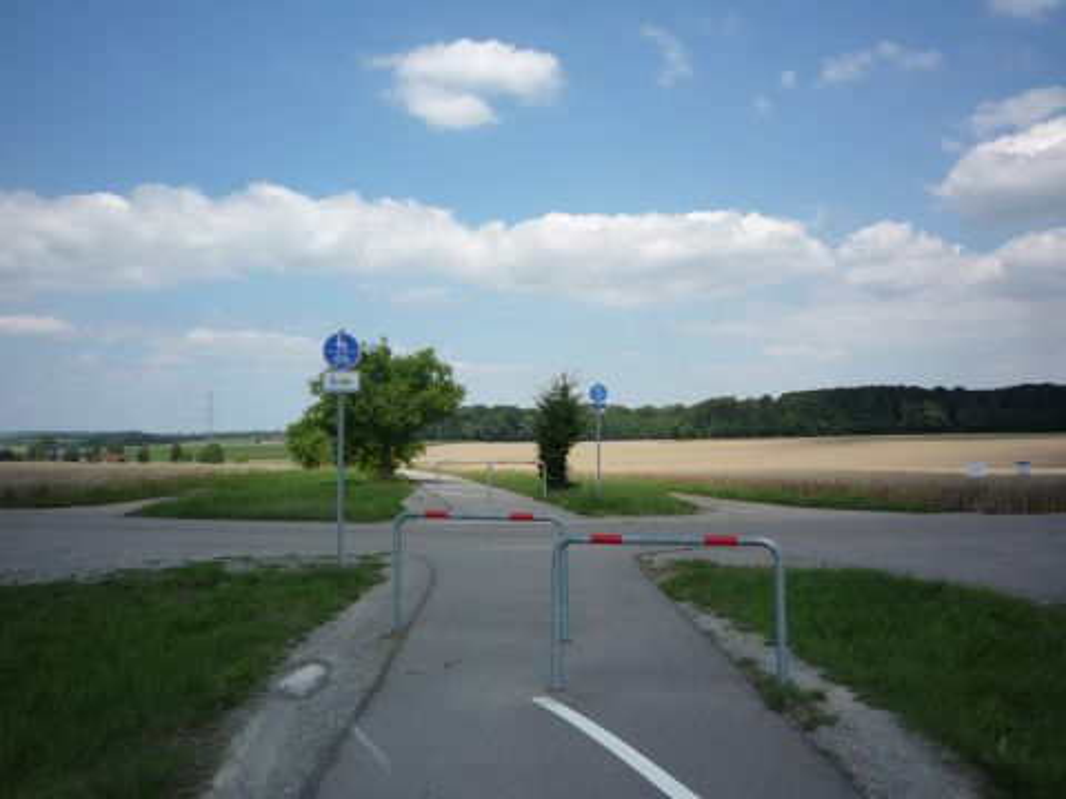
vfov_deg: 44.2
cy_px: 400
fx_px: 985
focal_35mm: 32
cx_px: 533
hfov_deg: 56.8
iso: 100
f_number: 5.6
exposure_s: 1/500
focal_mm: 5.2
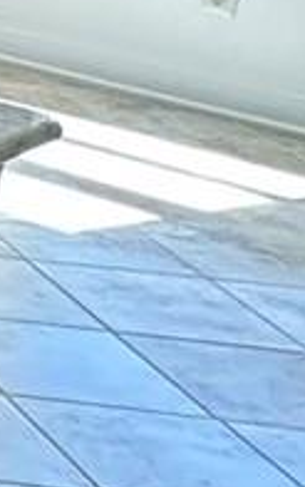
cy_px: -97
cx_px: -1309
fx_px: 1605
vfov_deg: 16.5
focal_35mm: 121
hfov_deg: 6.0
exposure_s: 1/120
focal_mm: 2.22
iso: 200
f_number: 2.2
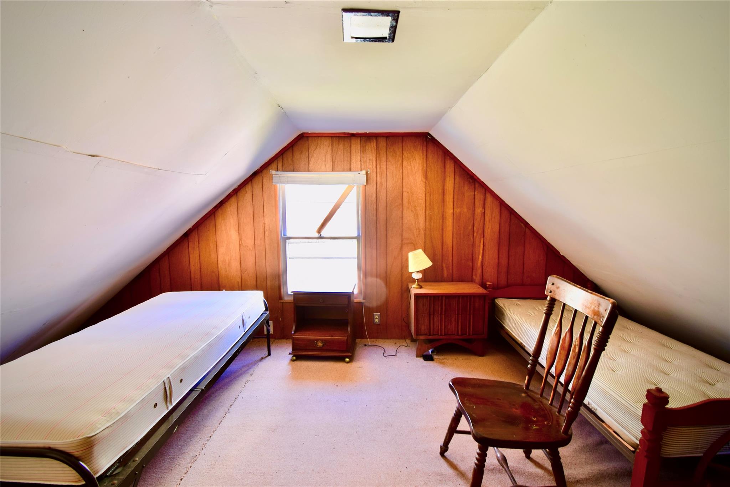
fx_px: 304
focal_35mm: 15
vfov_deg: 77.3
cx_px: 365
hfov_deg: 100.4
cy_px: 244
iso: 100
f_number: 8
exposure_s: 1.3
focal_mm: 10
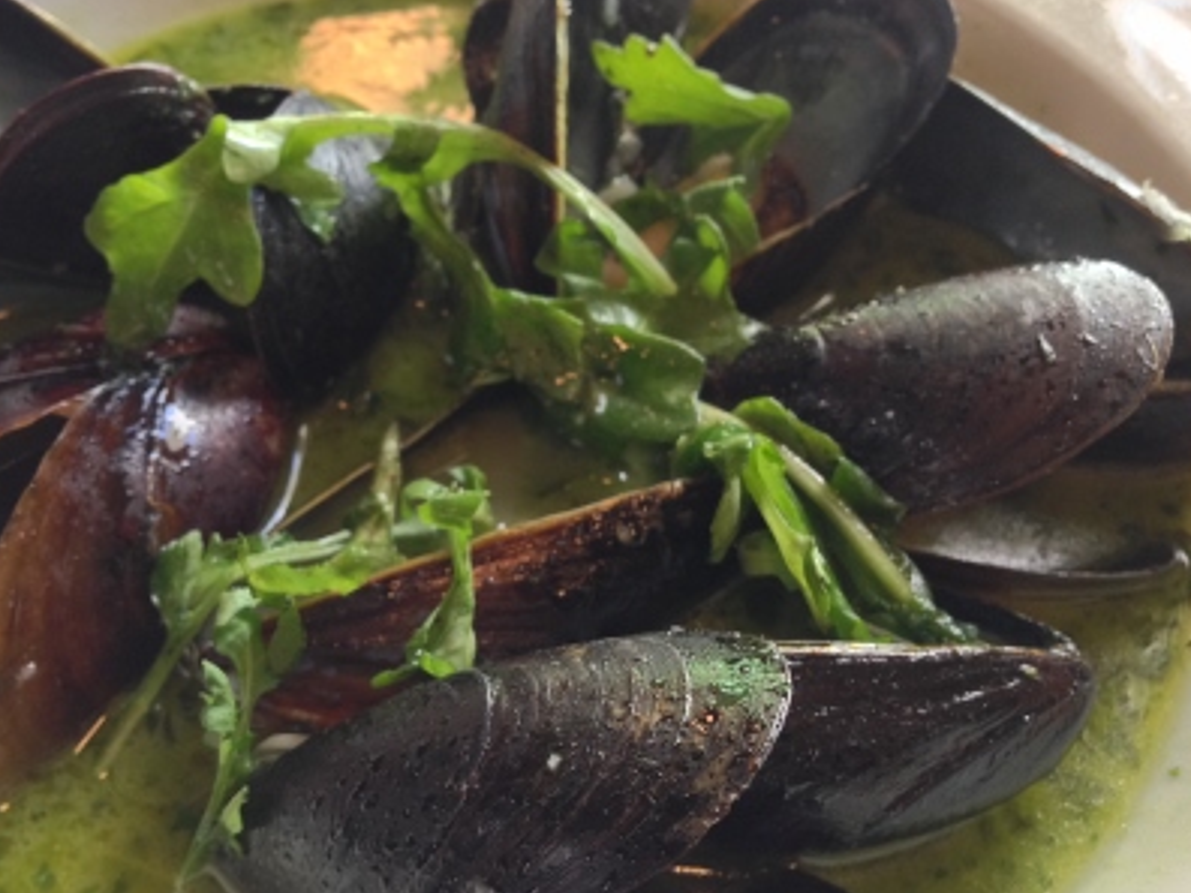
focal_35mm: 40
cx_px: 532
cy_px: 475
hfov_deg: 46.7
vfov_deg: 35.9
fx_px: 1376
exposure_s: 1/20
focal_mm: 4.12
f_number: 2.4
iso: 160
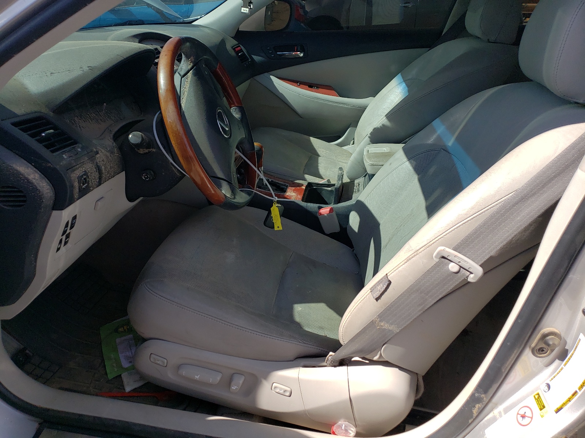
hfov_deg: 67.3
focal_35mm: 26
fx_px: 439
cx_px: 292
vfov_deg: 53.1
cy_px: 219
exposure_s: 1/1667
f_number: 1.5
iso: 50
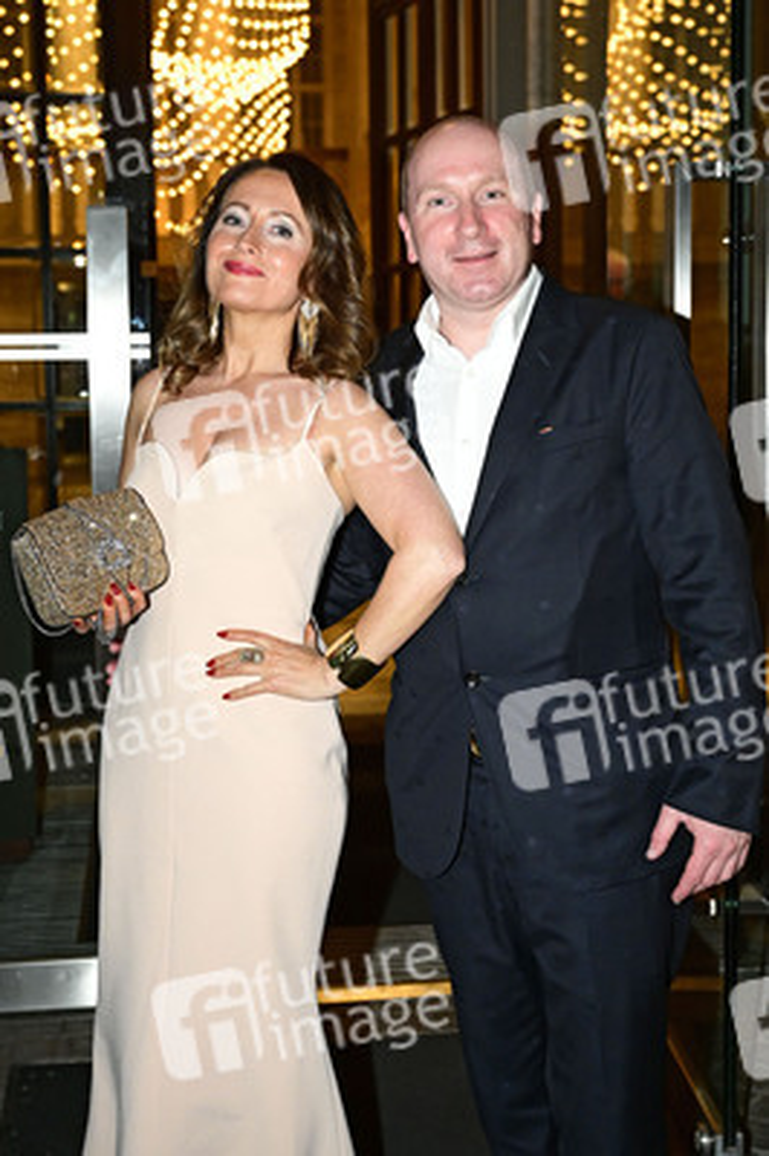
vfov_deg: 45.5
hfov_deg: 31.1
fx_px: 1380
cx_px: 384
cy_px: 578
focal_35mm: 43
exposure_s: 1/200
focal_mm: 43
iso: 5000
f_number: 4.5
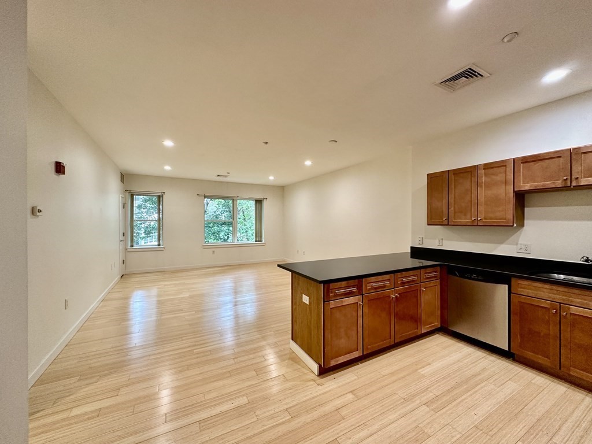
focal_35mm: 14
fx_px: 239
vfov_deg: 85.7
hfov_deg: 102.1
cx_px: 296
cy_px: 222
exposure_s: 1/60
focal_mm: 2.22
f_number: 2.2
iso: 160
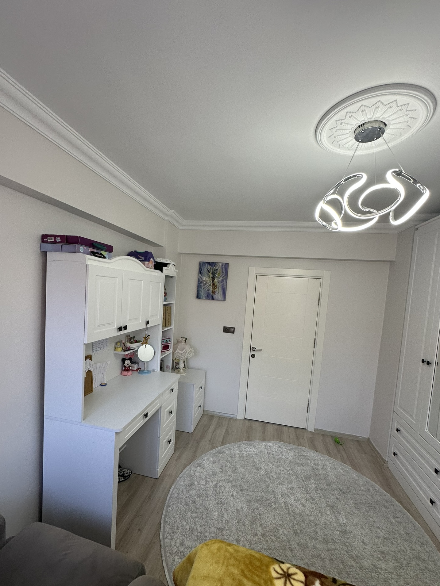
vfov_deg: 98.1
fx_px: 254
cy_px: 309
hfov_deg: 81.8
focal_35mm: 15
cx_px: 215
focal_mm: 2.22
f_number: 2.2
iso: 80
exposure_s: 1/100
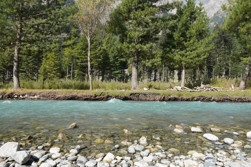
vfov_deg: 47.9
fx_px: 188
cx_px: 126
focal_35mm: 27
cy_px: 84
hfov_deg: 67.4
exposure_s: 1/160
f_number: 10
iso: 200
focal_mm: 18
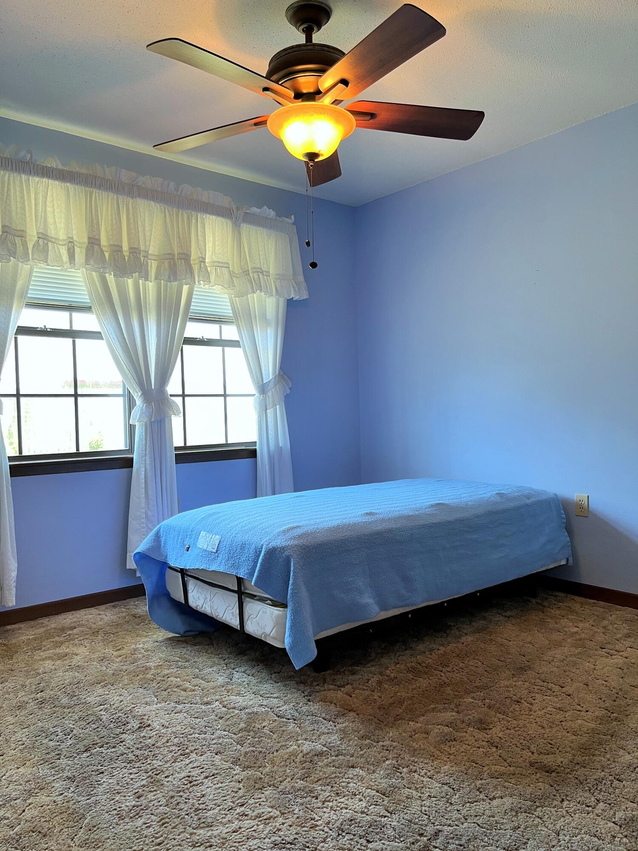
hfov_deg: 53.1
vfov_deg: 67.3
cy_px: 426
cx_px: 319
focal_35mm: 26
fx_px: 639
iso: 100
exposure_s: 1/60
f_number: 1.6
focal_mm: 5.1
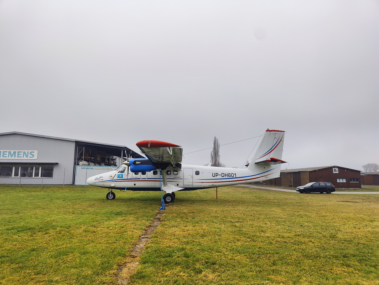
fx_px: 252
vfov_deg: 59.0
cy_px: 142
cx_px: 190
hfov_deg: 73.9
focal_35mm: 23
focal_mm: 6.06
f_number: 1.8
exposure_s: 1/301
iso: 50
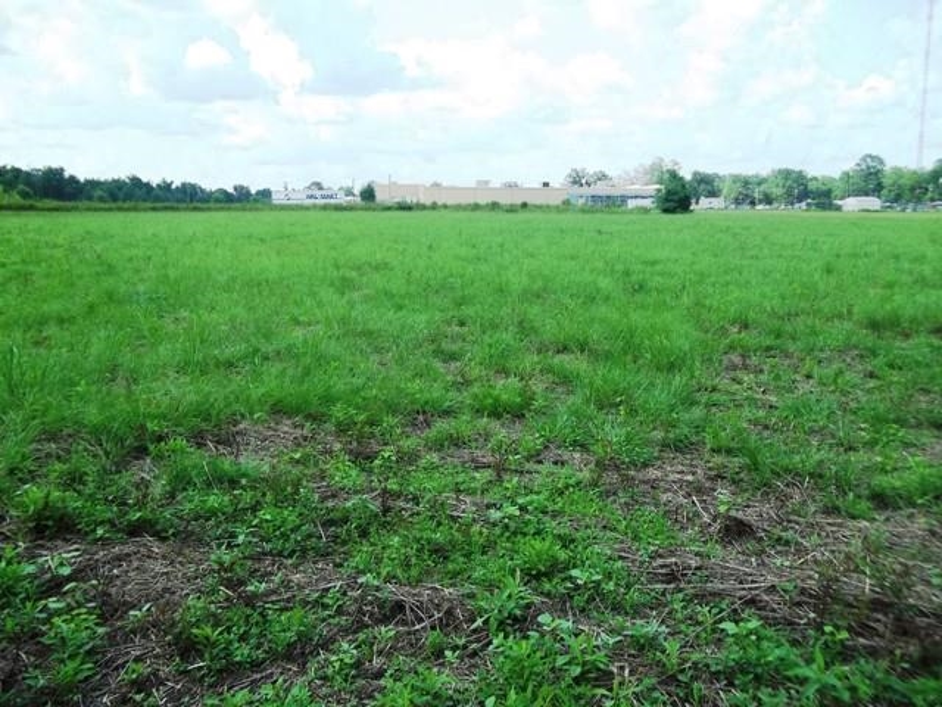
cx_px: 471
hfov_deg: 56.8
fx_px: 871
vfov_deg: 44.2
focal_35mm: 32
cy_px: 354
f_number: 2.9
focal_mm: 5.7
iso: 64
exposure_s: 1/500
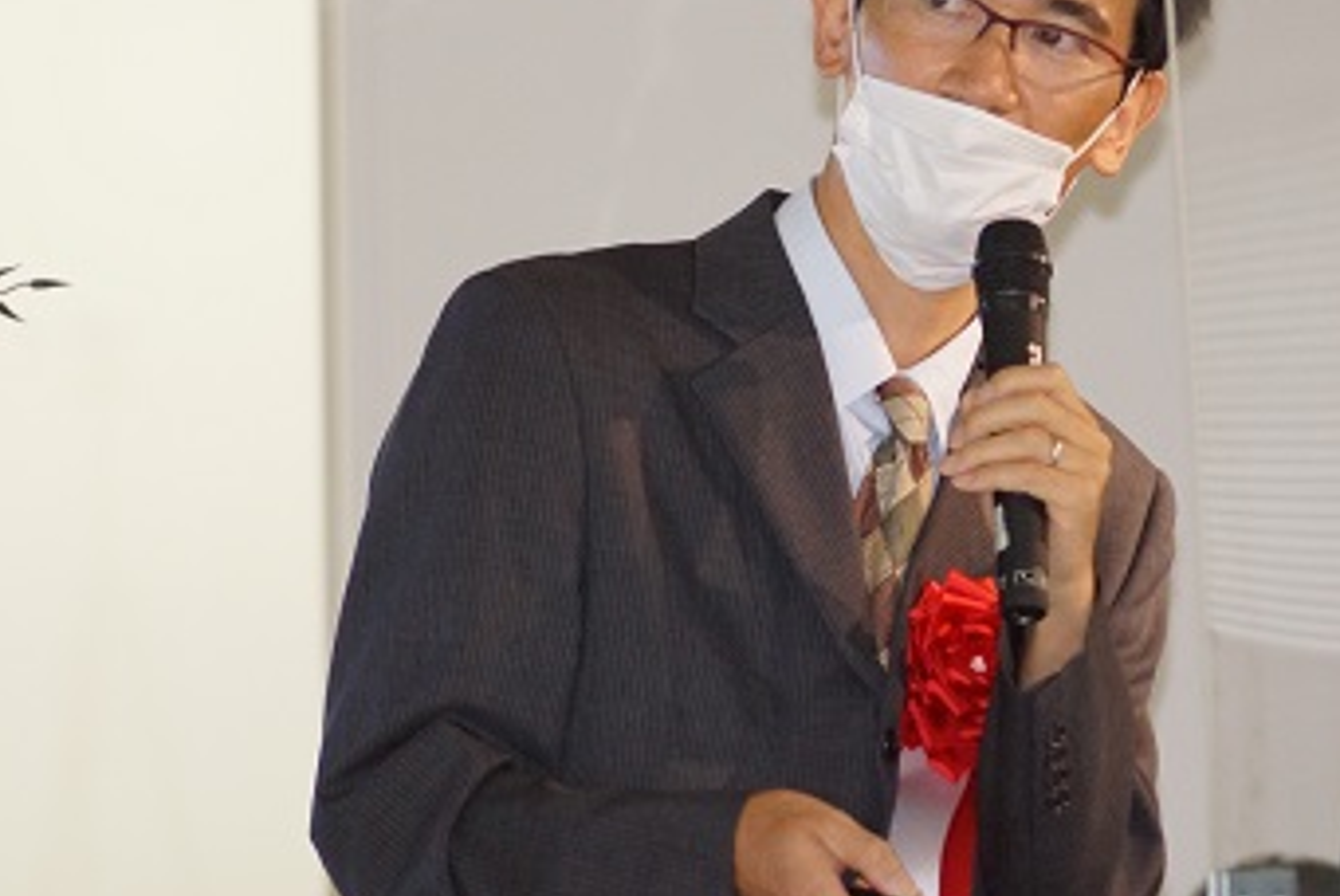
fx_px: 16652
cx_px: 868
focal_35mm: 447
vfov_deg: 3.1
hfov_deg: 4.6
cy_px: 261
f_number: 5.6
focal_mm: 200
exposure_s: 1/100
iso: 1600
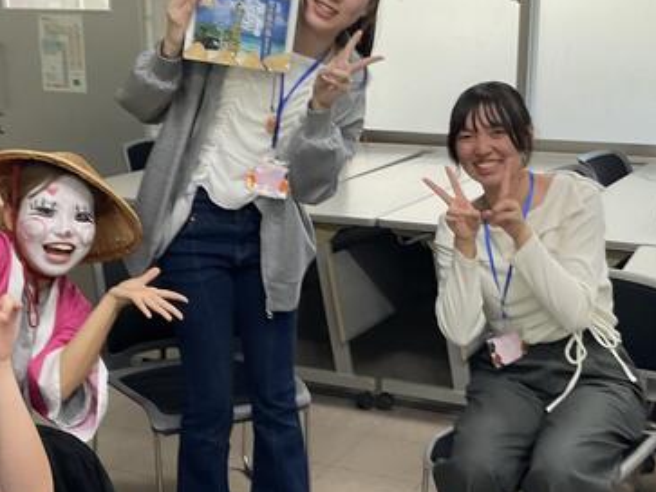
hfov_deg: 32.2
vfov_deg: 24.4
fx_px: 1137
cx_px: 329
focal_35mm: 60
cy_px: 299
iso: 50
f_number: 1.8
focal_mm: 3
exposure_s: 1/60
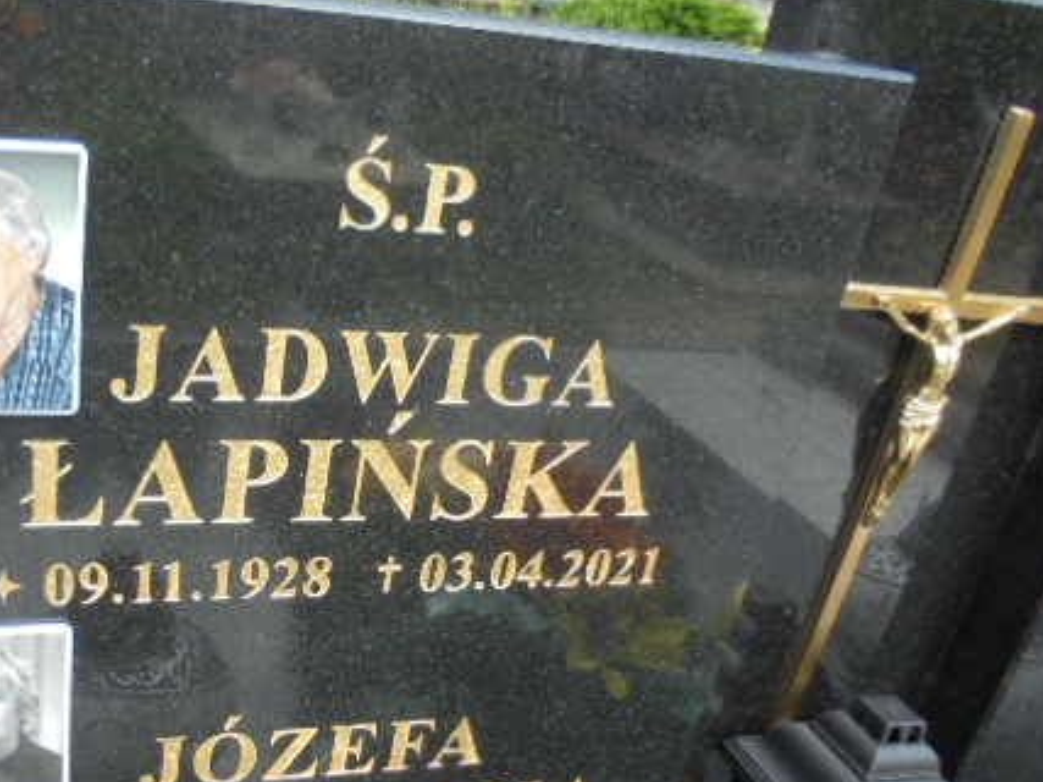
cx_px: 293
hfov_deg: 46.6
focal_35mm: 39
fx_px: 1175
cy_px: 535
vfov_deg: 36.3
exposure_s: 1/250
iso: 100
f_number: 3.5
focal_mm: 4.6
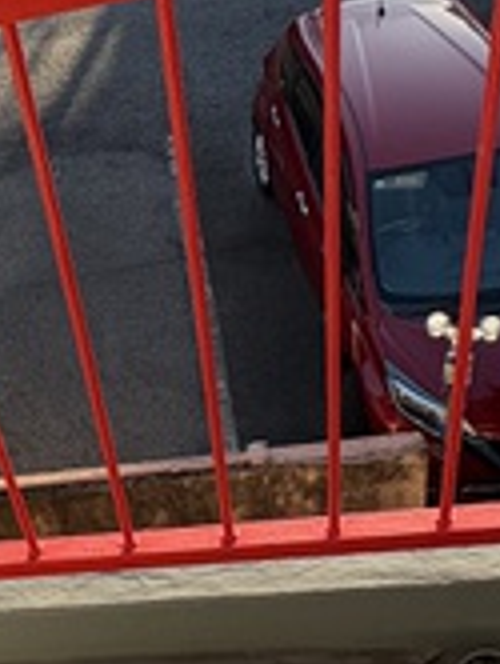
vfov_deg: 32.6
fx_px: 1133
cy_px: 372
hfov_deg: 22.3
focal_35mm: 59
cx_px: -146
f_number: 2.2
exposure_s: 1/440
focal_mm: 2.22
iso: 64
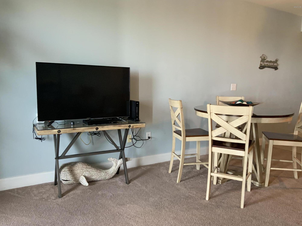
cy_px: 113
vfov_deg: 48.2
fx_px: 253
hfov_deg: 61.7
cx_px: 151
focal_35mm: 29
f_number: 1.8
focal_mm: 3
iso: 160
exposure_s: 1/60
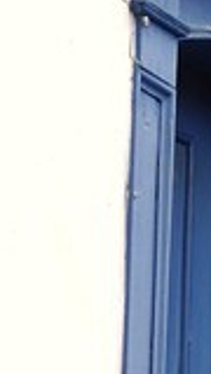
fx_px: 4846
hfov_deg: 2.3
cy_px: 546
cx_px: 1554
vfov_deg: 4.4
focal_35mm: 487
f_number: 7.1
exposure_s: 1/125
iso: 100
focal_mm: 31
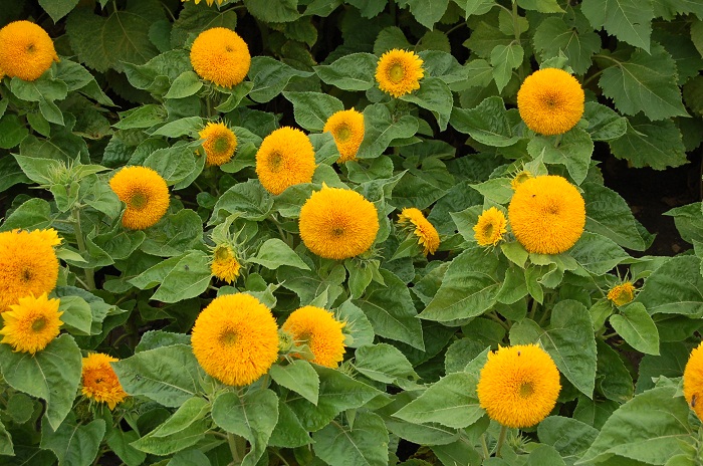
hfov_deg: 27.0
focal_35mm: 75
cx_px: 352
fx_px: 1462
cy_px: 233
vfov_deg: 18.1
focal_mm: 50
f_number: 7.1
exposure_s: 1/200
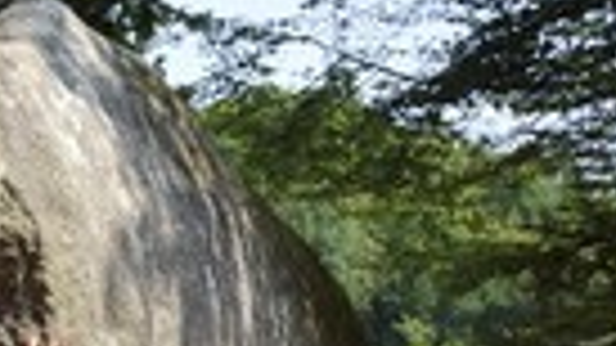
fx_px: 1257
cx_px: -247
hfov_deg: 23.3
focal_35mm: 77
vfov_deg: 15.1
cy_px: 431
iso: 200
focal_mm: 24
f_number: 10
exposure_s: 1/200
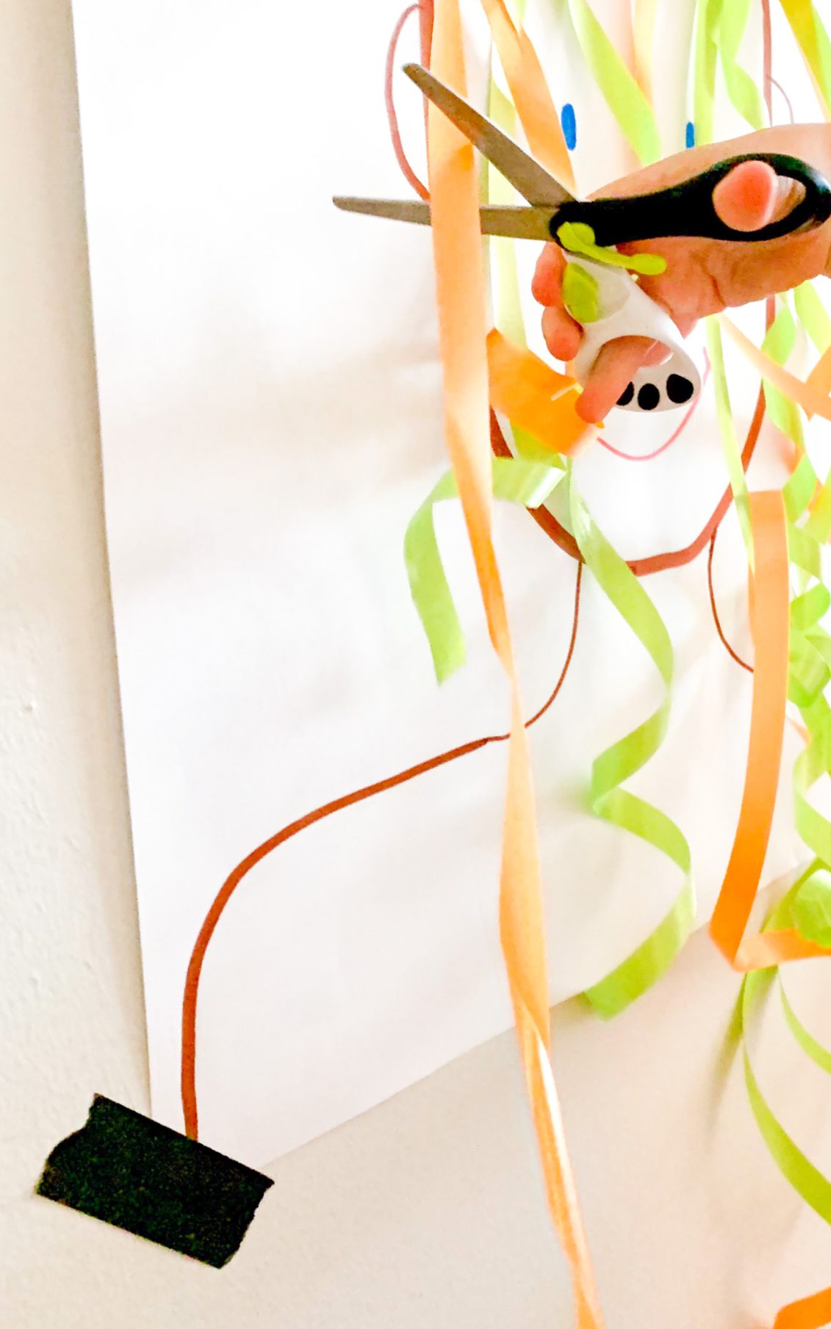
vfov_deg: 50.1
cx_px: 669
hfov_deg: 31.9
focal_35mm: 39
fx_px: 1413
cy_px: 542
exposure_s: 1/60
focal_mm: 4.25
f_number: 1.8
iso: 320
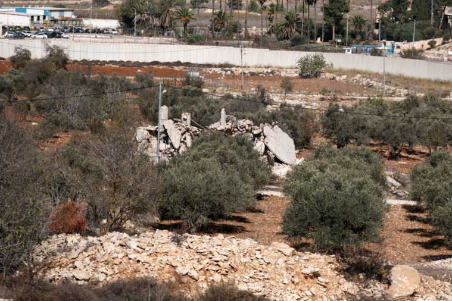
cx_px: 286
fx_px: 1670
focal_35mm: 133
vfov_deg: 10.3
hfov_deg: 15.4
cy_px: 106
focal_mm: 84
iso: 200
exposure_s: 1/12800
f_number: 2.8
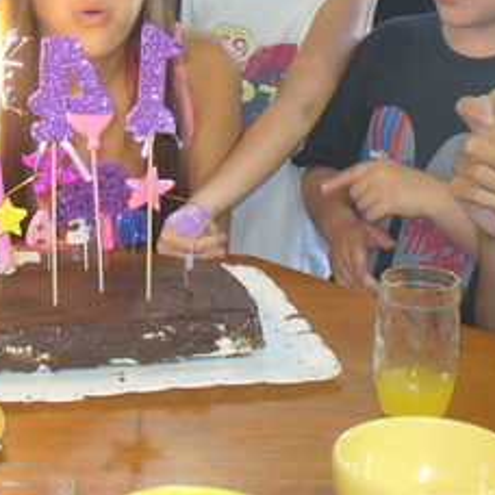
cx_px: 72
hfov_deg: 18.6
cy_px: 11
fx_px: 1488
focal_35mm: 92
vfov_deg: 18.4
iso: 100
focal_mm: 6.1
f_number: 2.8
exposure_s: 1/8
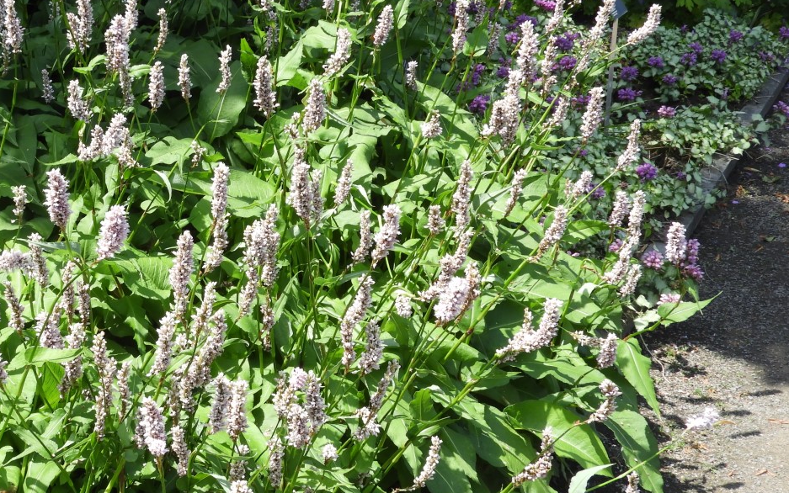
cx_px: 200
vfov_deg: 22.8
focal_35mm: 57
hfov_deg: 34.9
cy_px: 268
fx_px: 1226
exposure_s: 1/400
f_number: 3.8
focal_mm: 6.3
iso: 100
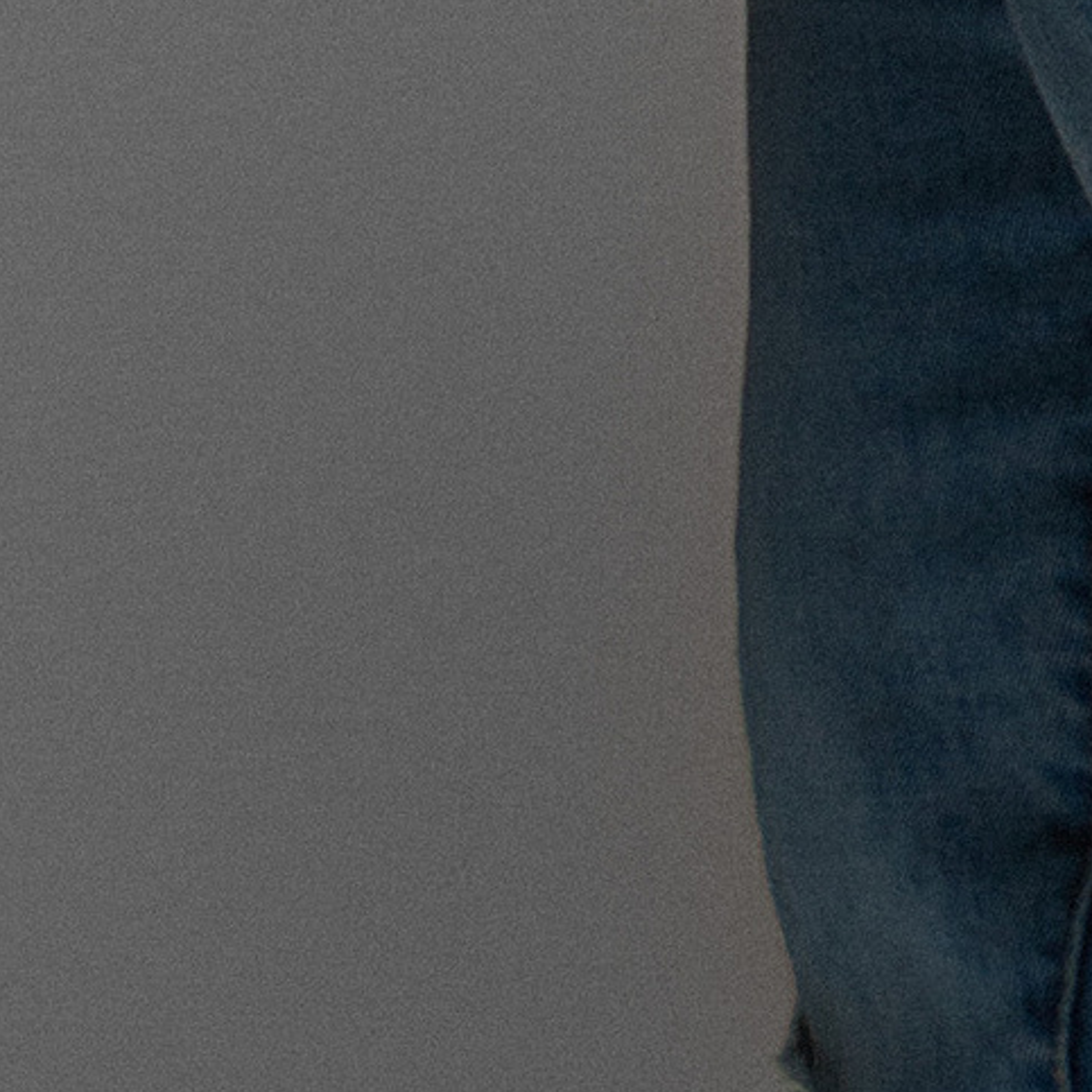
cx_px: 2747
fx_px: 16382
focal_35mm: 459
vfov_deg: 3.6
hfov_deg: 3.8
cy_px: -3082
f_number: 5.6
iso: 250
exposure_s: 1/200
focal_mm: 68
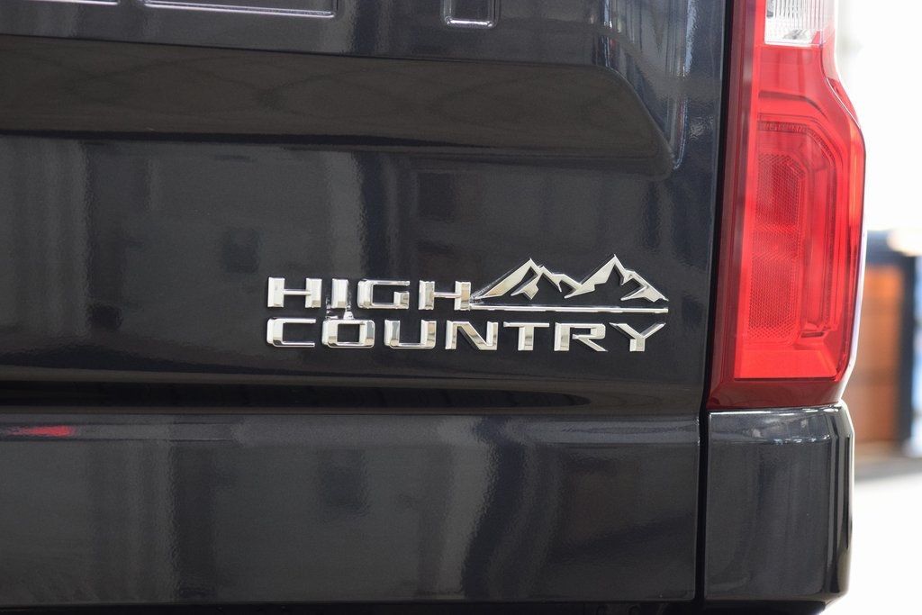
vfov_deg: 13.0
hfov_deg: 19.5
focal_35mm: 105
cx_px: 461
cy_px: 308
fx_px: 2689
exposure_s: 1/30
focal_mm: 70
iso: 1600
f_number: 4.5
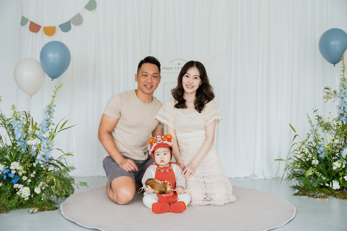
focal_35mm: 39
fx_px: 373
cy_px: 116
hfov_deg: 49.9
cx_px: 174
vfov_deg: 34.5
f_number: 4
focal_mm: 38.7
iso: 400
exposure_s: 1/200
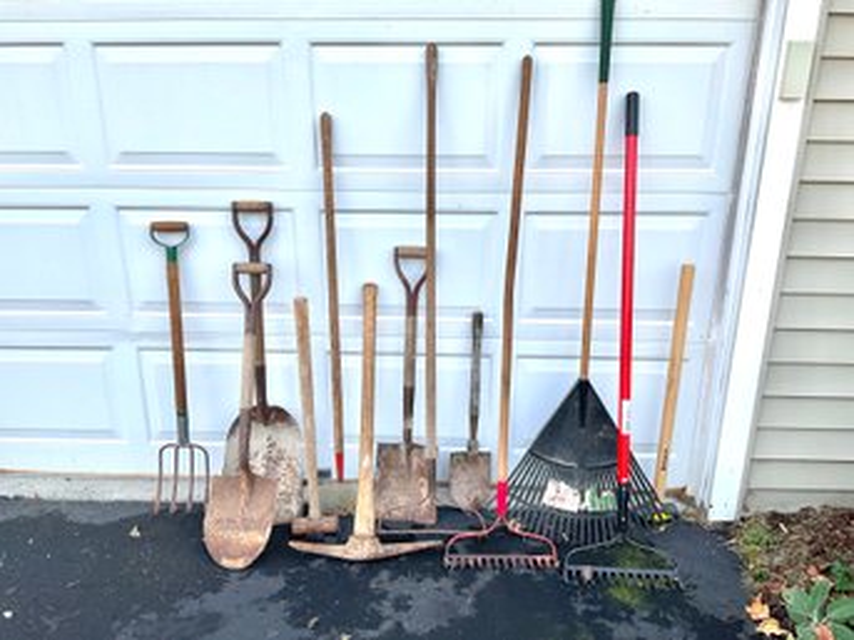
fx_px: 715
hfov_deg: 61.7
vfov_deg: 48.2
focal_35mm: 29
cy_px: 320
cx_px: 427
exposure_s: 1/519
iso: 16
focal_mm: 3
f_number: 1.8
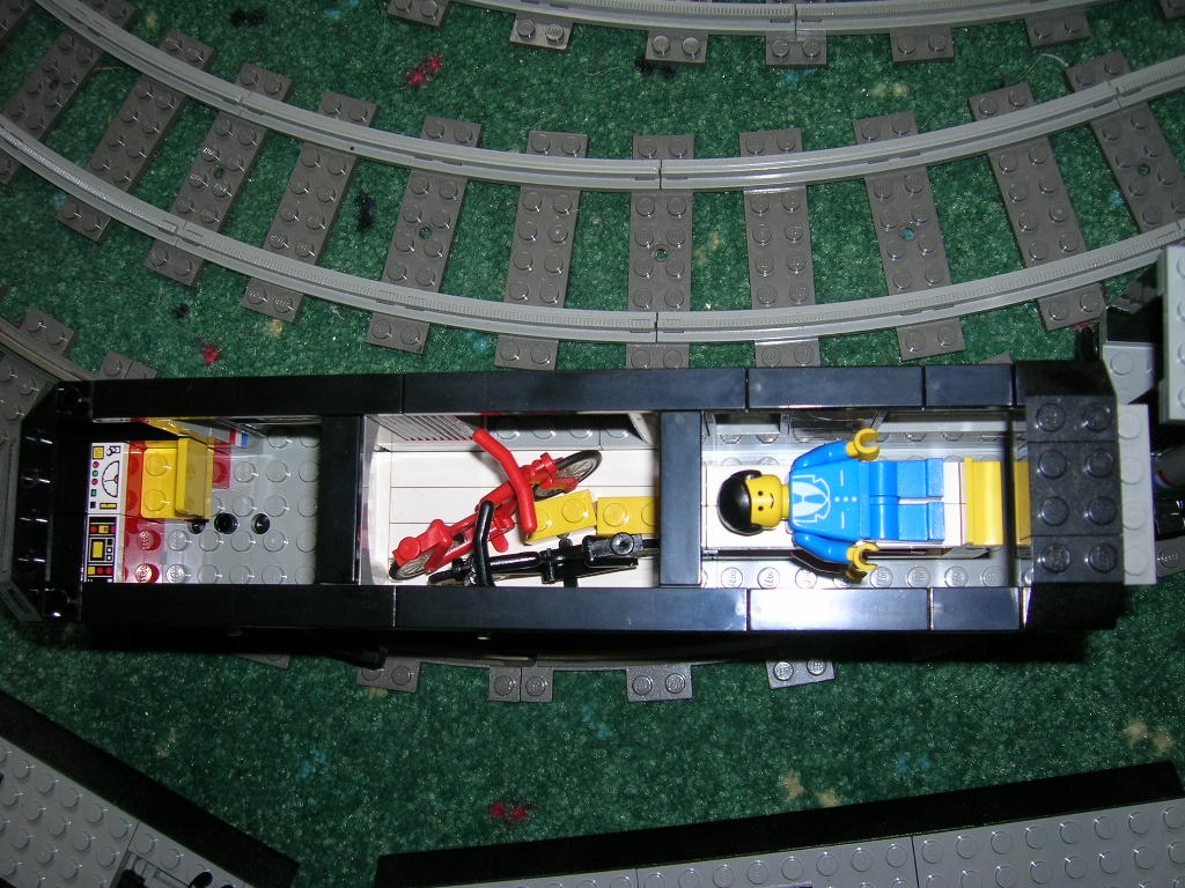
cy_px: 444
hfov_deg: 51.4
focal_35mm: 36
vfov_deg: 39.7
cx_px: 592
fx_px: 1232
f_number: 2.9
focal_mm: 6
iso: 50
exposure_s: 1/60.1
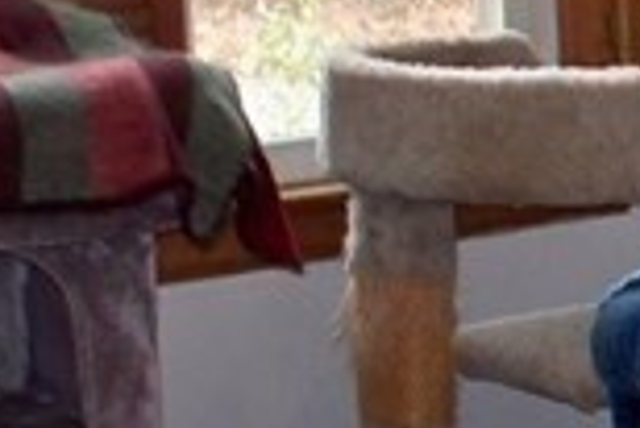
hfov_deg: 8.3
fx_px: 4306
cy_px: 204
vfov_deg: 5.7
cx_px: 968
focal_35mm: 242
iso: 200
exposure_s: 1/30
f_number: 2.8
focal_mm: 7.54
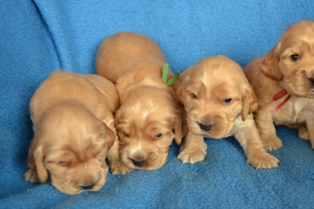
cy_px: 119
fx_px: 462
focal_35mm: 53
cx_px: 205
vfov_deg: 25.5
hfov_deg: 37.2
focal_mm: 26
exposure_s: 1/60
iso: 400
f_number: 4
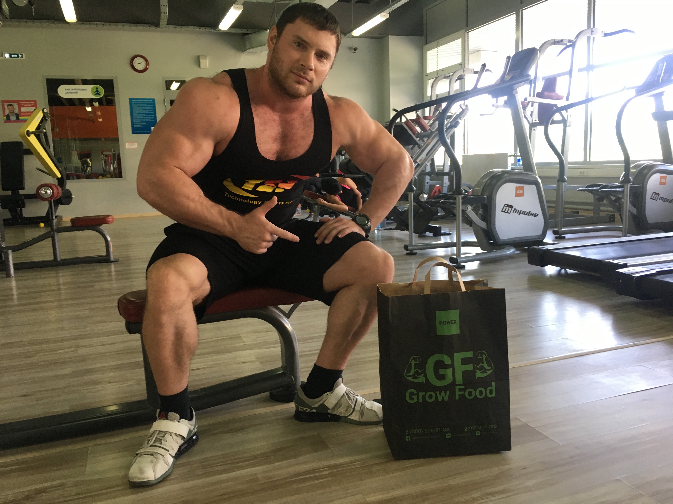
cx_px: 336
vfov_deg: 48.2
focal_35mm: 29
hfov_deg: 61.7
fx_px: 564
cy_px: 252
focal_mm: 4.15
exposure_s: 1/33
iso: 50
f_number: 2.2
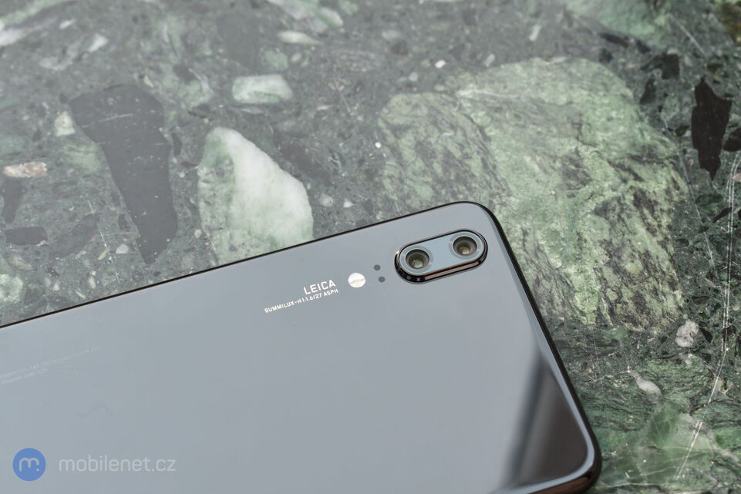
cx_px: 370
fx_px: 1482
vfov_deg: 18.9
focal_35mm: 72
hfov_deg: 28.1
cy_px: 247
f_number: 9
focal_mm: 48
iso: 400
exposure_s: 1/320
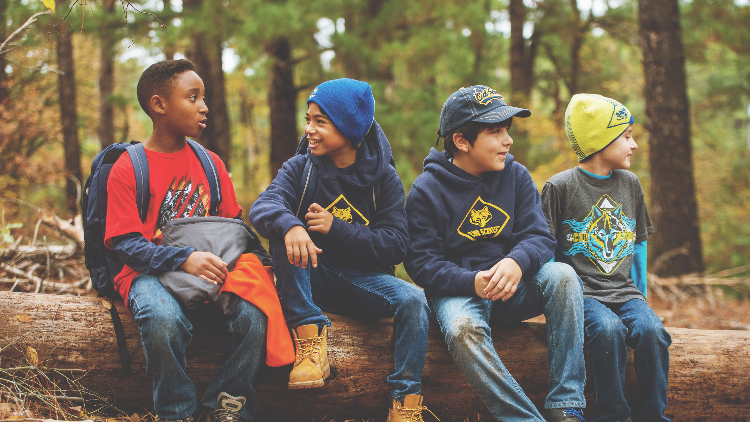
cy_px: 250
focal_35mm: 74
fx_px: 1472
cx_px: 373
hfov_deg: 28.6
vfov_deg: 16.3
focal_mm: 70
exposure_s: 1/500
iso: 1000
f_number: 4
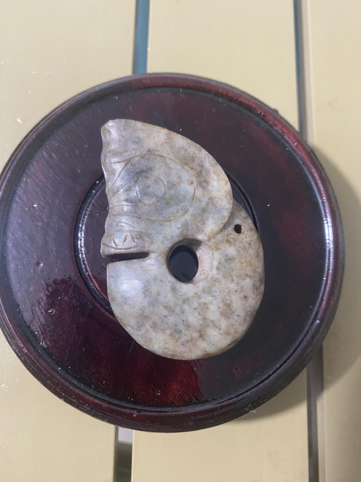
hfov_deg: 53.1
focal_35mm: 26
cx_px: 180
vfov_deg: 67.3
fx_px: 362
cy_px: 241
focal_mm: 4.25
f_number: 1.8
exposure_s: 1/33
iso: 320
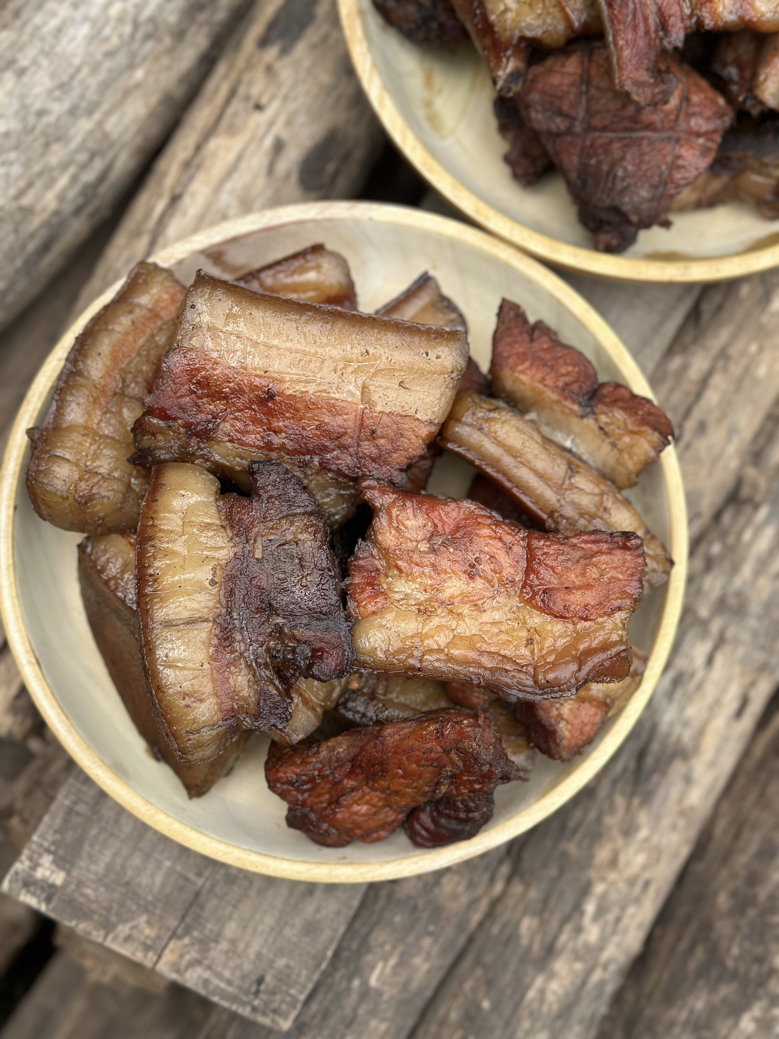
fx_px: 1440
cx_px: 390
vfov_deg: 39.7
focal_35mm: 48
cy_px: 520
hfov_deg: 30.3
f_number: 1.78
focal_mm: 6.86
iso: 80
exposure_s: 1/1376
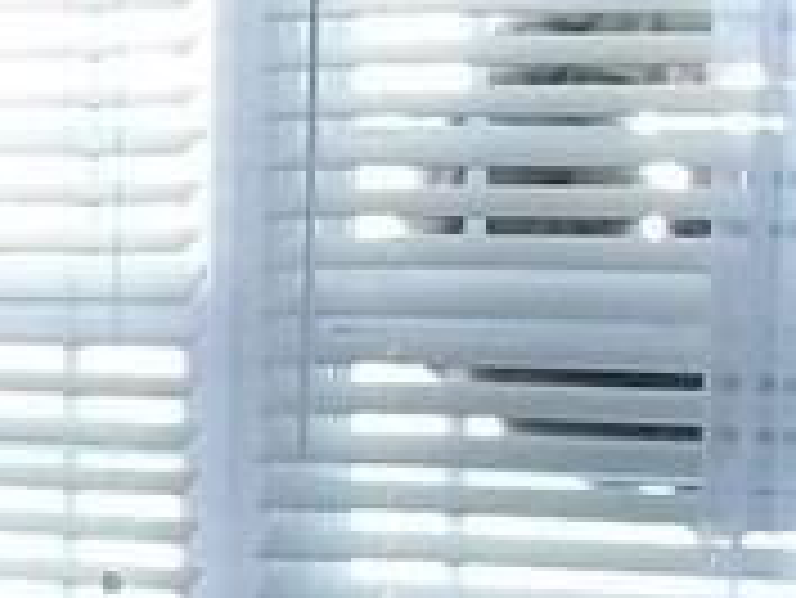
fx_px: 4786
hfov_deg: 8.5
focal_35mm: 208
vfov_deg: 7.2
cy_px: 315
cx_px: -1268
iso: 160
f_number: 2.7
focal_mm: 6
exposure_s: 1/60
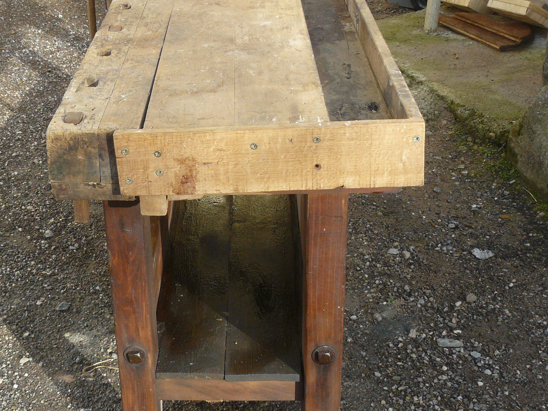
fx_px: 871
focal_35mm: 55
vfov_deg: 26.5
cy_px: 156
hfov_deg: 34.7
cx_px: 195
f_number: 4
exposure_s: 1/125
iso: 100
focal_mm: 6
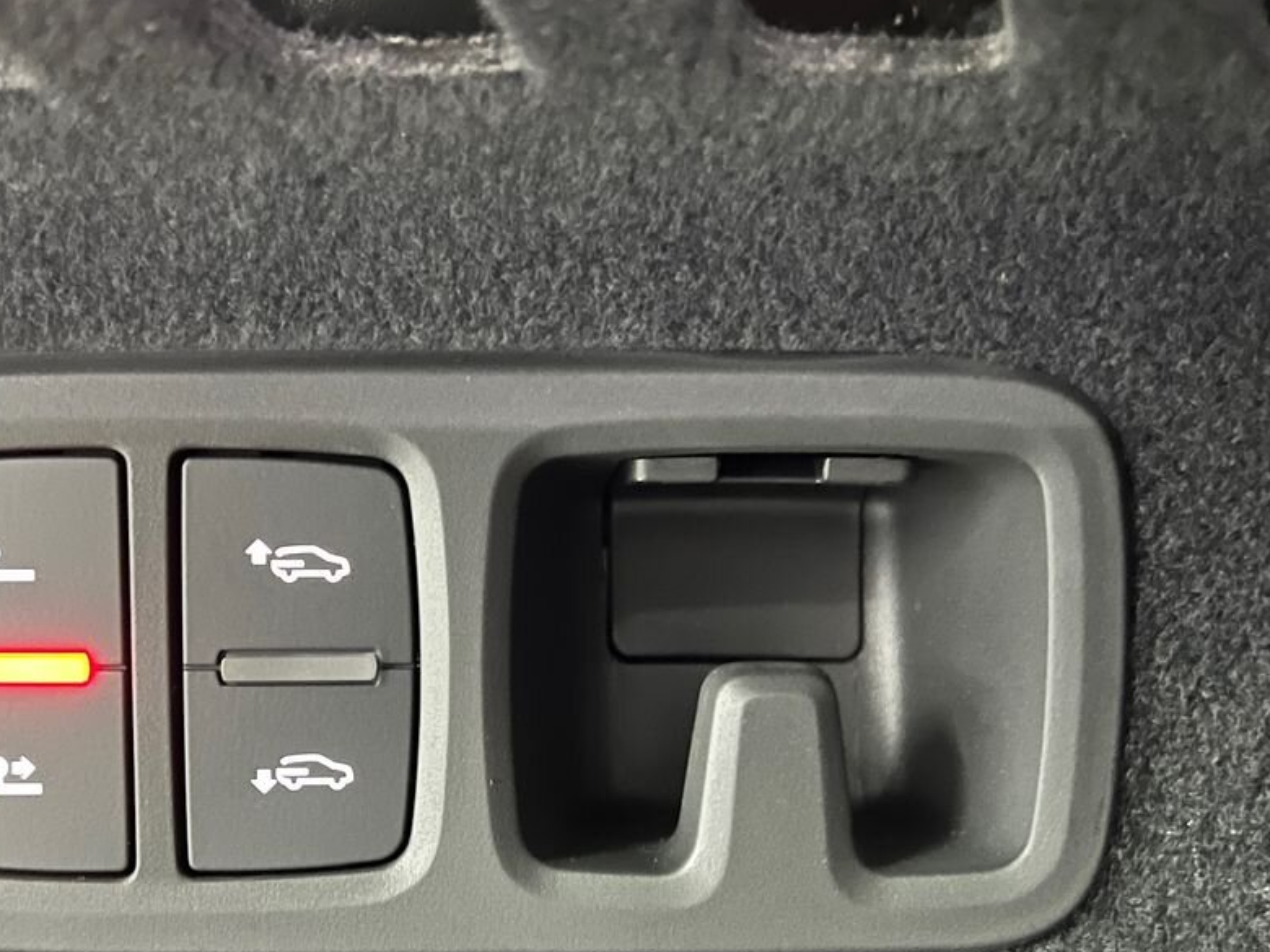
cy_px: 640
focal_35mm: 40
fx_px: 1468
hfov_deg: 46.3
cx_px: 462
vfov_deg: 35.6
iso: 1000
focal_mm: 5.7
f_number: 1.5
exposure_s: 1/20
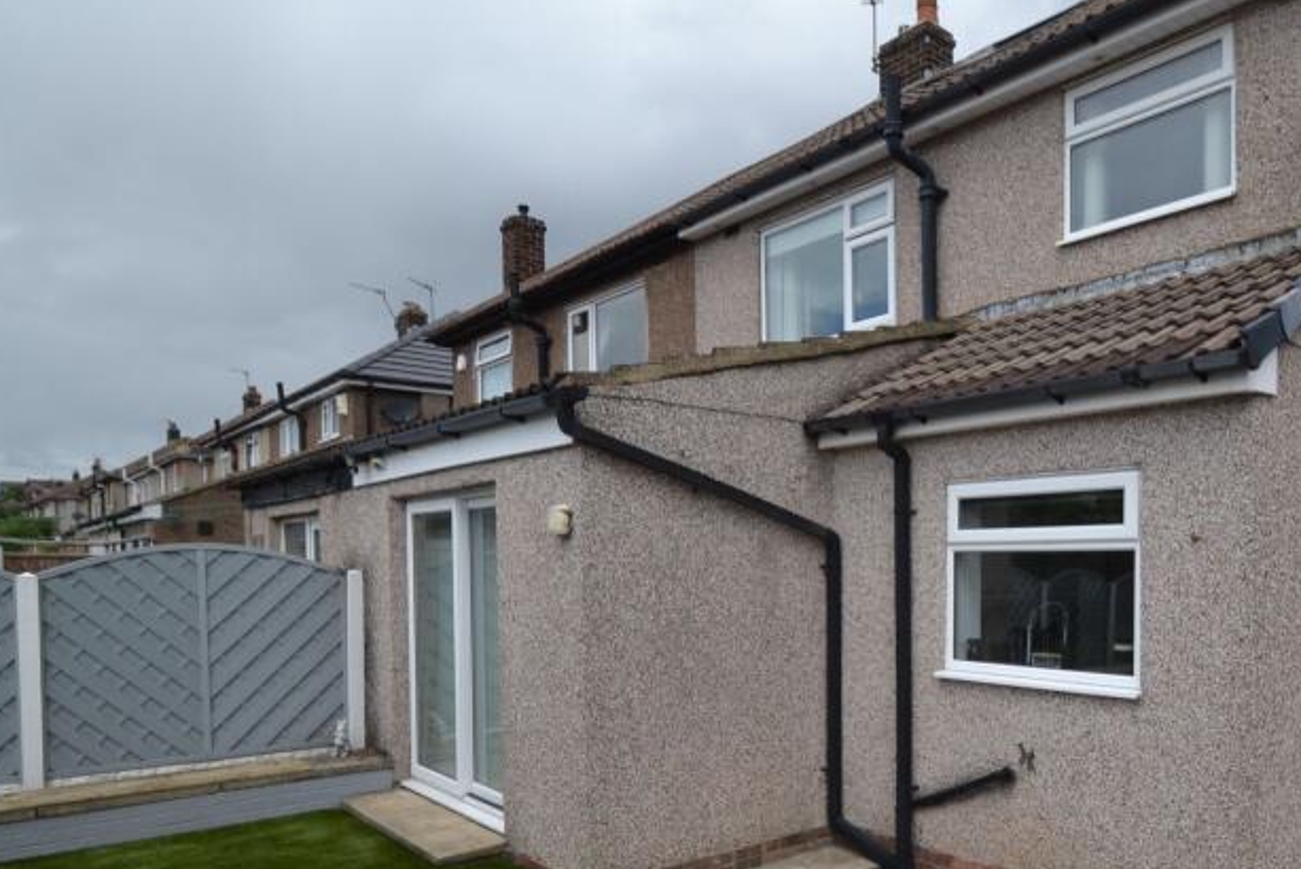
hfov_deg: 69.1
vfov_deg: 50.4
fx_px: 904
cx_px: 886
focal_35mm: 25
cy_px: 580
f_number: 8
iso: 100
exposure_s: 1/250
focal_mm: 10
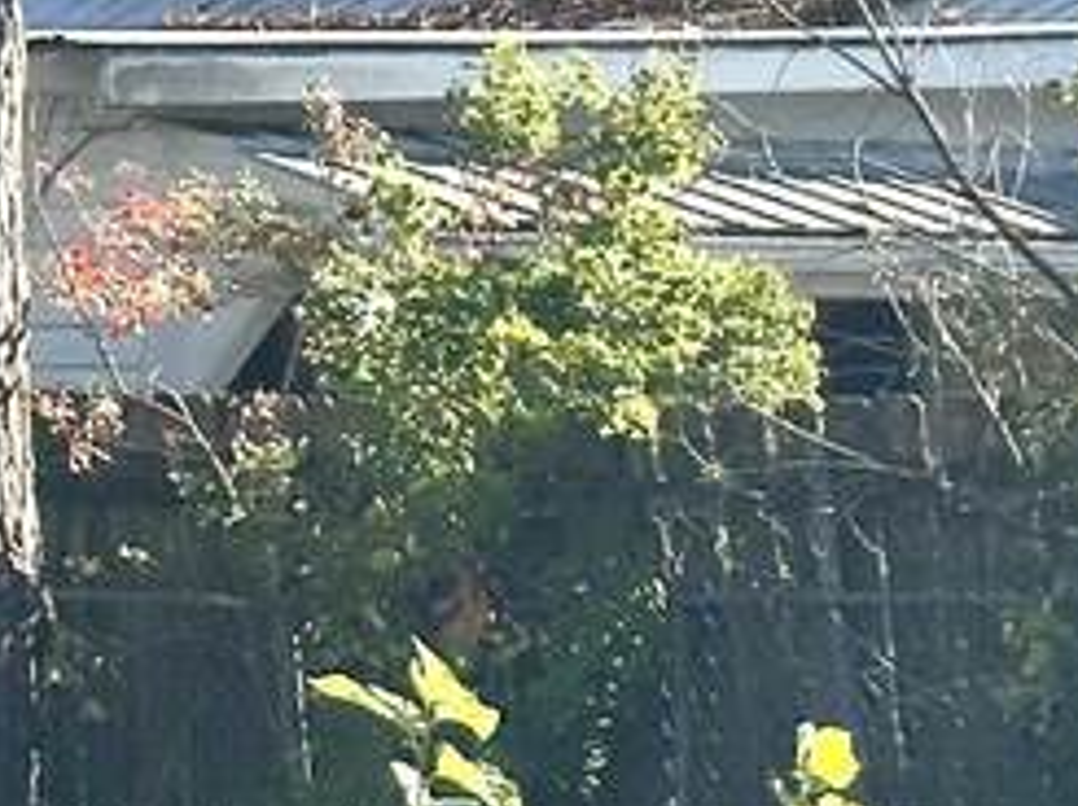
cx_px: 2125
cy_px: 412
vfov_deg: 5.9
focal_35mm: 250
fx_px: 7778
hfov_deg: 7.6
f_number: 1.78
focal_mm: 6.86
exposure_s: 1/5000
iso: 64
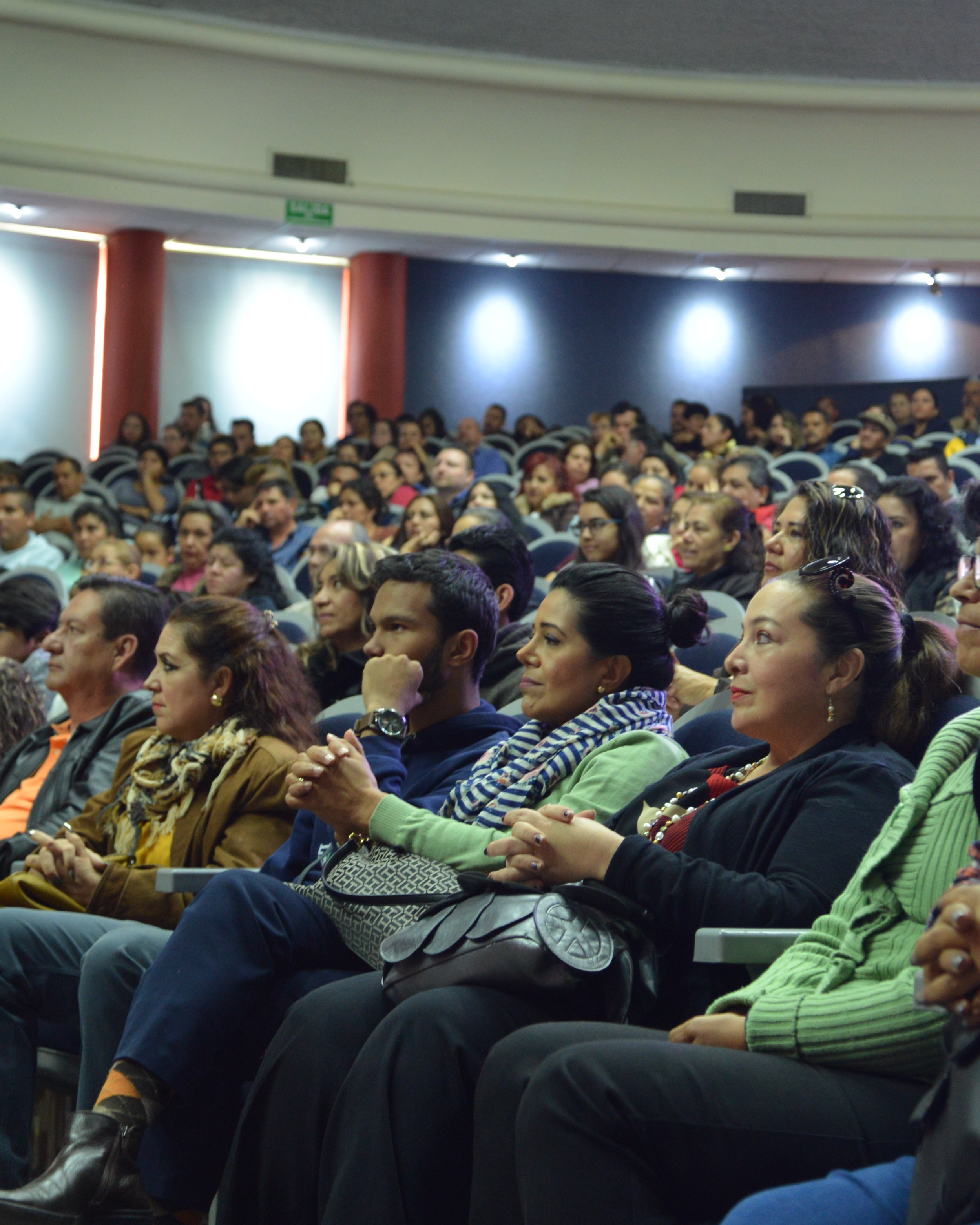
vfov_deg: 25.0
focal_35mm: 76
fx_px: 2755
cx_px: 641
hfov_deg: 20.1
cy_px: 518
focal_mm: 42
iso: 1600
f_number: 4.2
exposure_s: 1/20
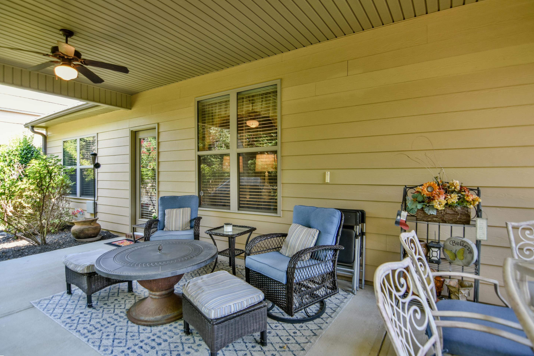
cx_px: 270
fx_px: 260
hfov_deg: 91.5
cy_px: 172
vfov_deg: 68.8
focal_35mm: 18
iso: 160
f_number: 2.8
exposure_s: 1/100
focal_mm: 11
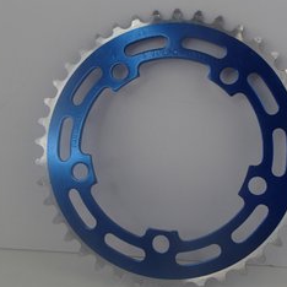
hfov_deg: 35.3
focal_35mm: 48
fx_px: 450
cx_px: 154
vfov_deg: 35.4
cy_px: 147
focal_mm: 6.64
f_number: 4.7
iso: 100
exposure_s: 1/160
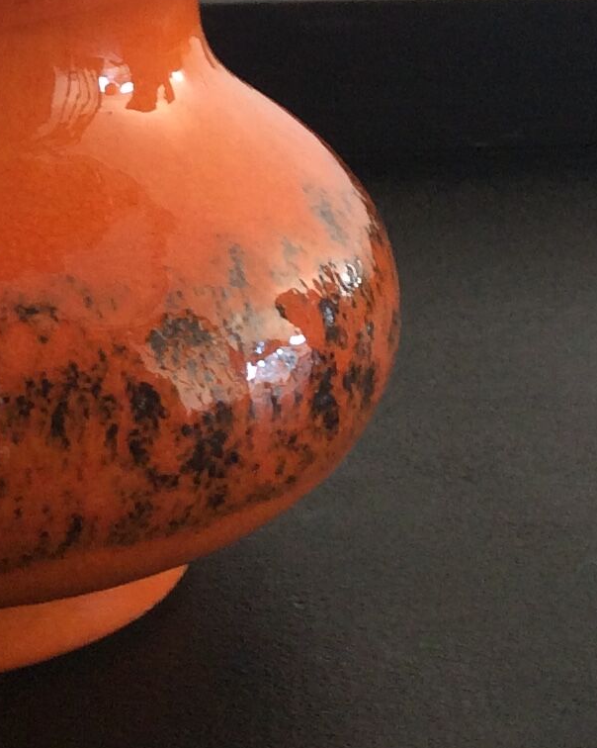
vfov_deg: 16.8
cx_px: -52
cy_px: -266
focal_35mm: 107
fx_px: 2365
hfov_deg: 14.1
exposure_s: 1/25
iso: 50
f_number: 2.4
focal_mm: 3.3
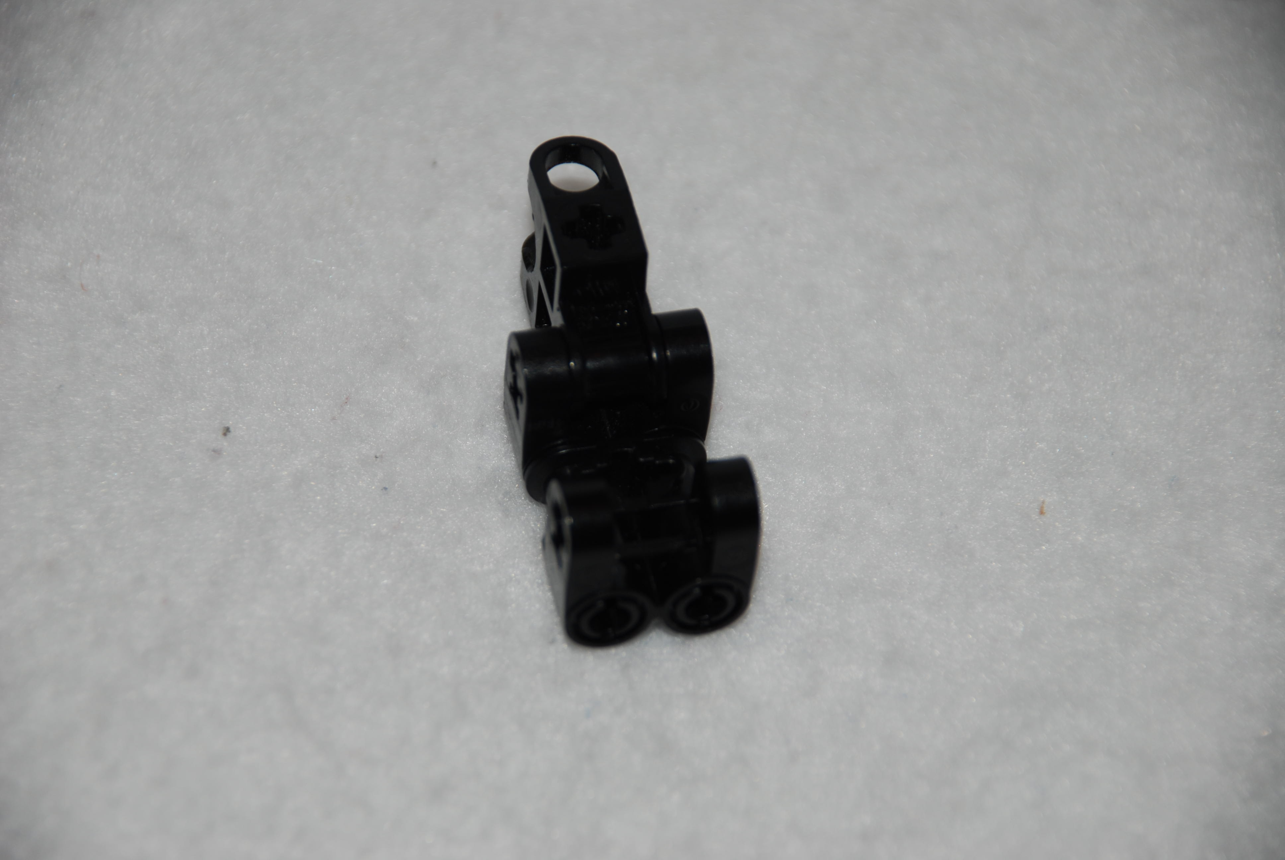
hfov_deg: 10.1
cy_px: 430
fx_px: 7237
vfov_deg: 6.8
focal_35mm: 202
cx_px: 642
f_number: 5.6
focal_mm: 135
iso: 100
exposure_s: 1/60
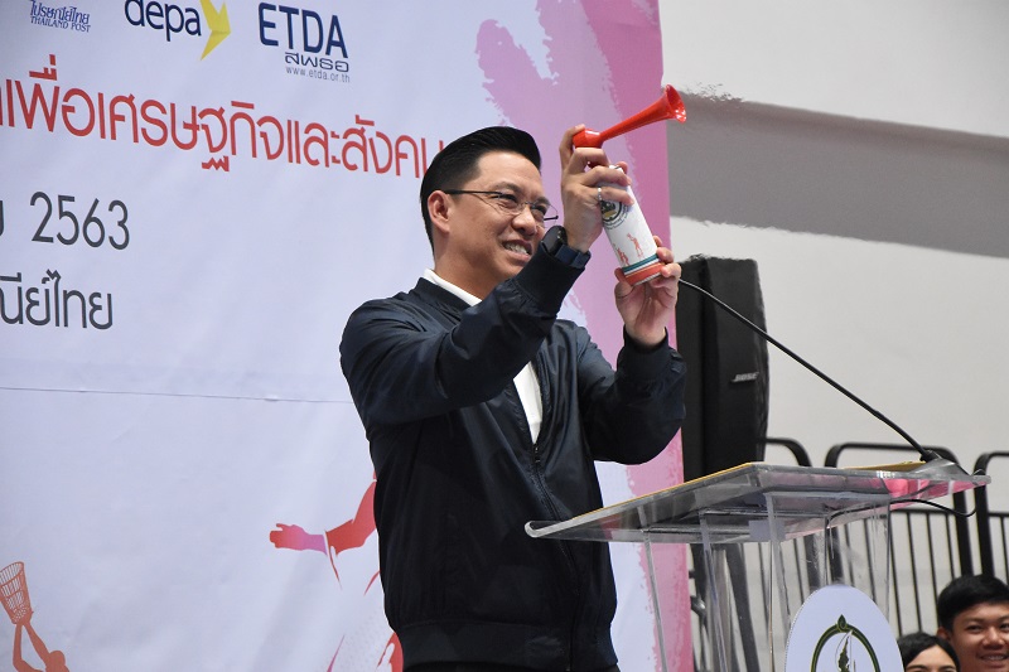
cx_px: 504
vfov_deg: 9.3
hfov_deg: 14.0
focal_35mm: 147
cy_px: 336
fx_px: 4119
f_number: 5.6
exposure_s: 1/125
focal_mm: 98
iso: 5000
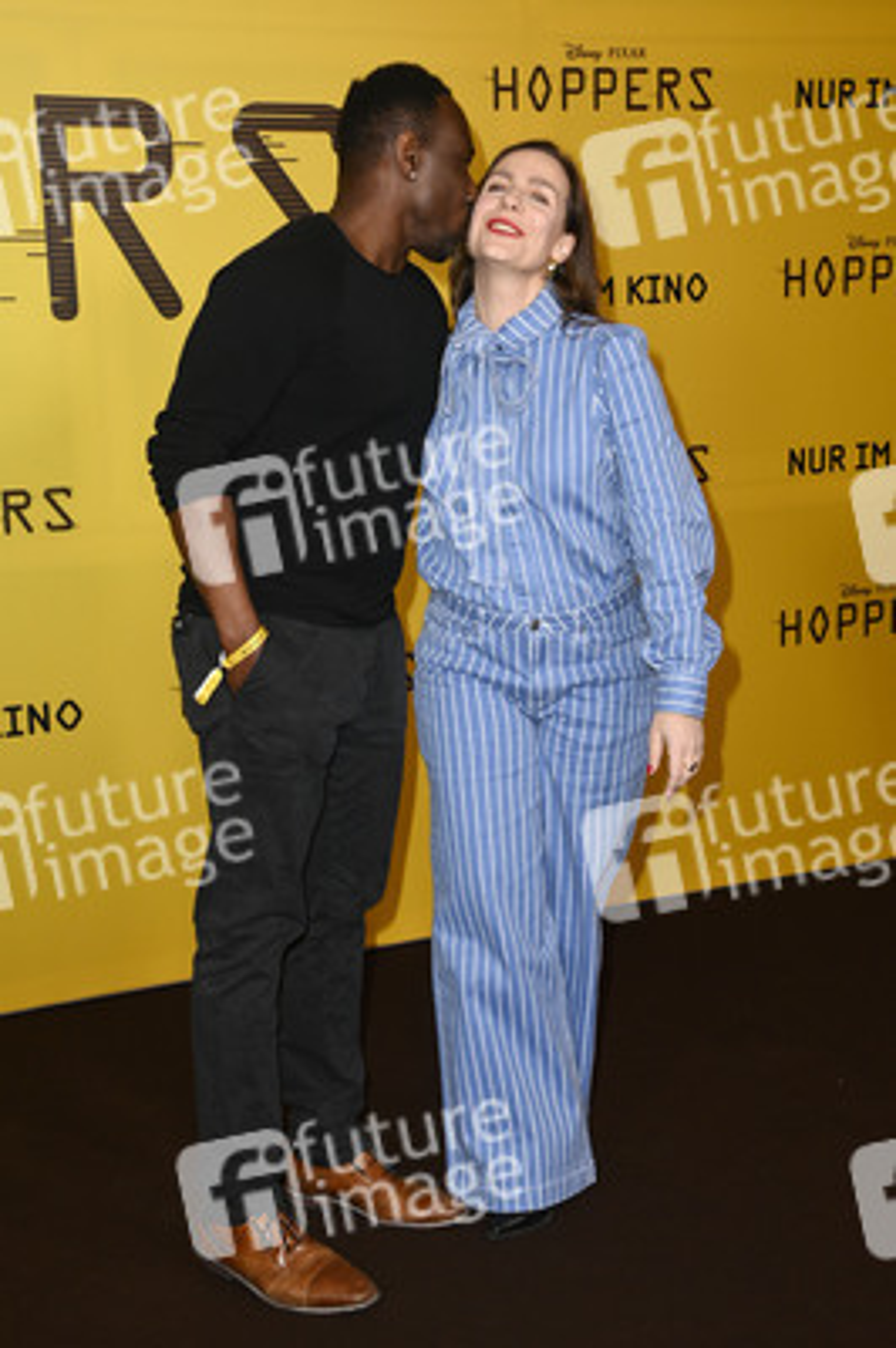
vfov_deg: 38.2
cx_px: 448
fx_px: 1945
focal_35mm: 52
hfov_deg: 25.9
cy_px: 674
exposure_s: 1/250
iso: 1000
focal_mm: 52
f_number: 5.6
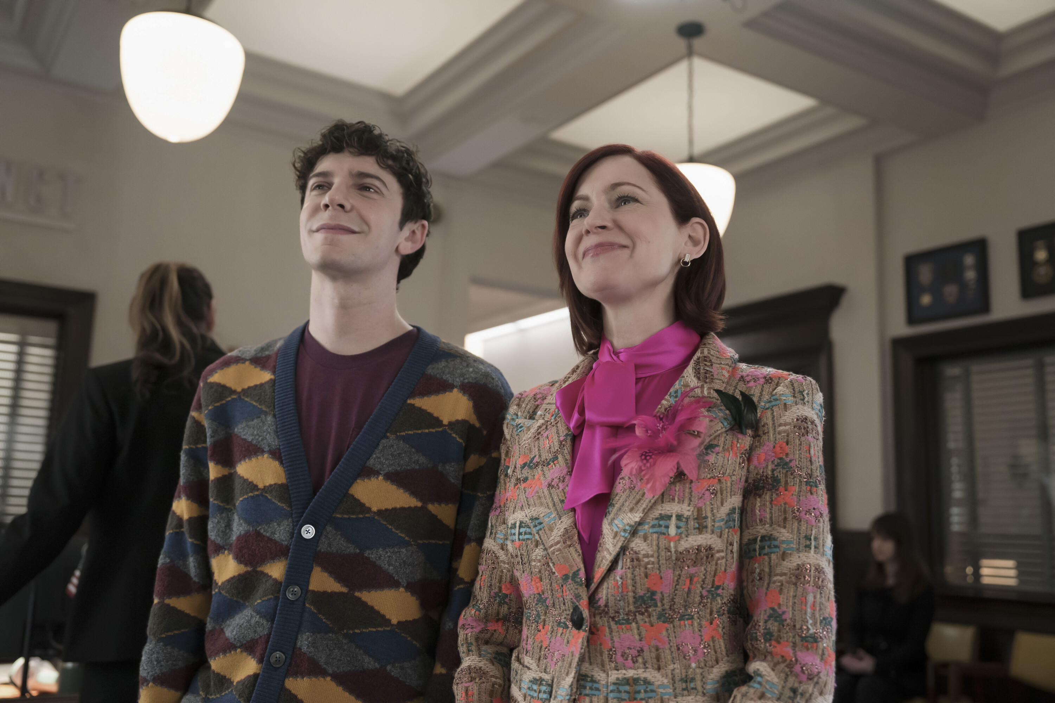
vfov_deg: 38.9
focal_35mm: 34
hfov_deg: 55.8
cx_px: 528
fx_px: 996
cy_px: 352
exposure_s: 1/160
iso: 3200
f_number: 2.8
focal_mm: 34
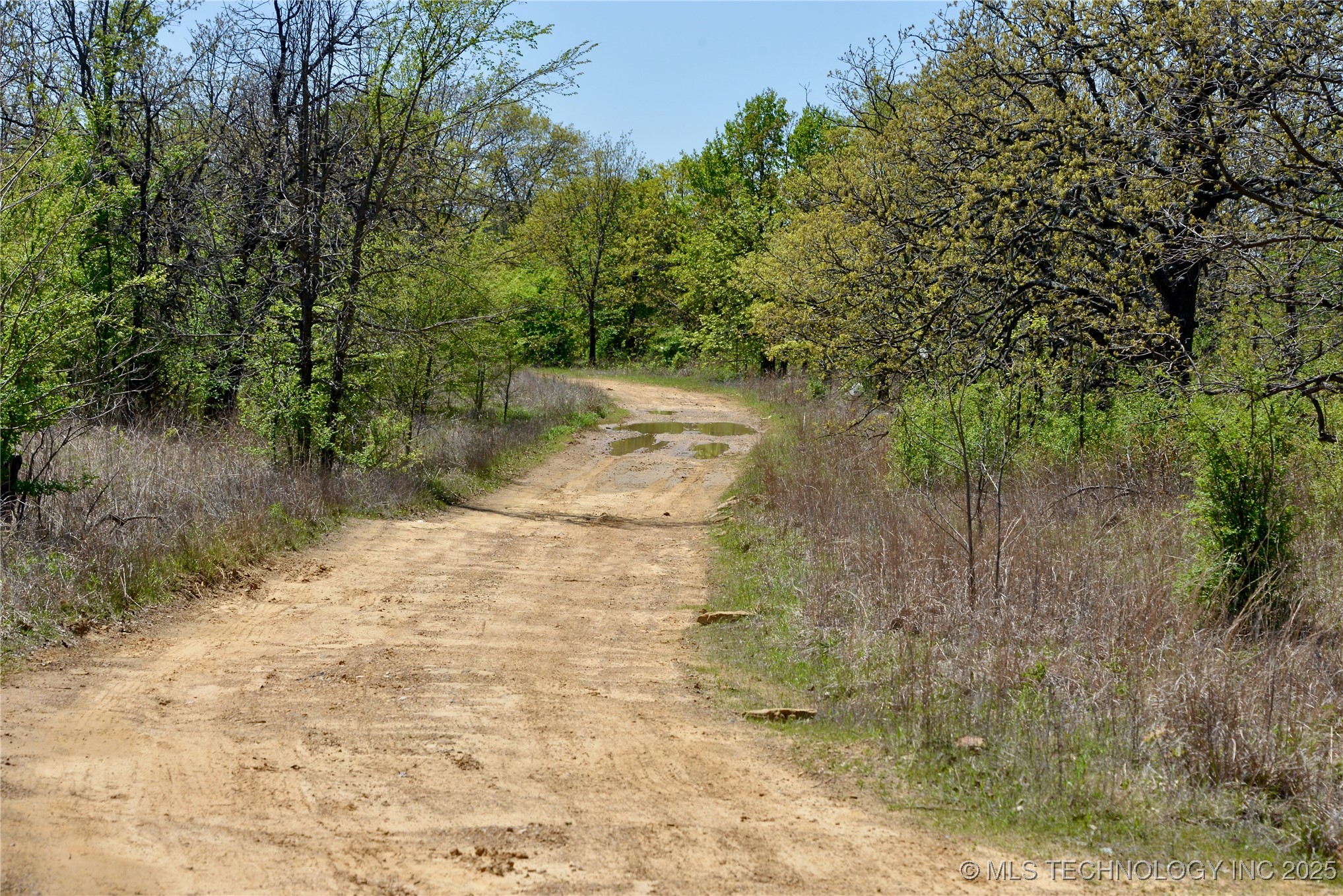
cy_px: 448
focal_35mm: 100
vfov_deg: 13.7
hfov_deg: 20.4
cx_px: 672
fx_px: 3731
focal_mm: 100
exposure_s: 1/400
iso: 320
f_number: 10
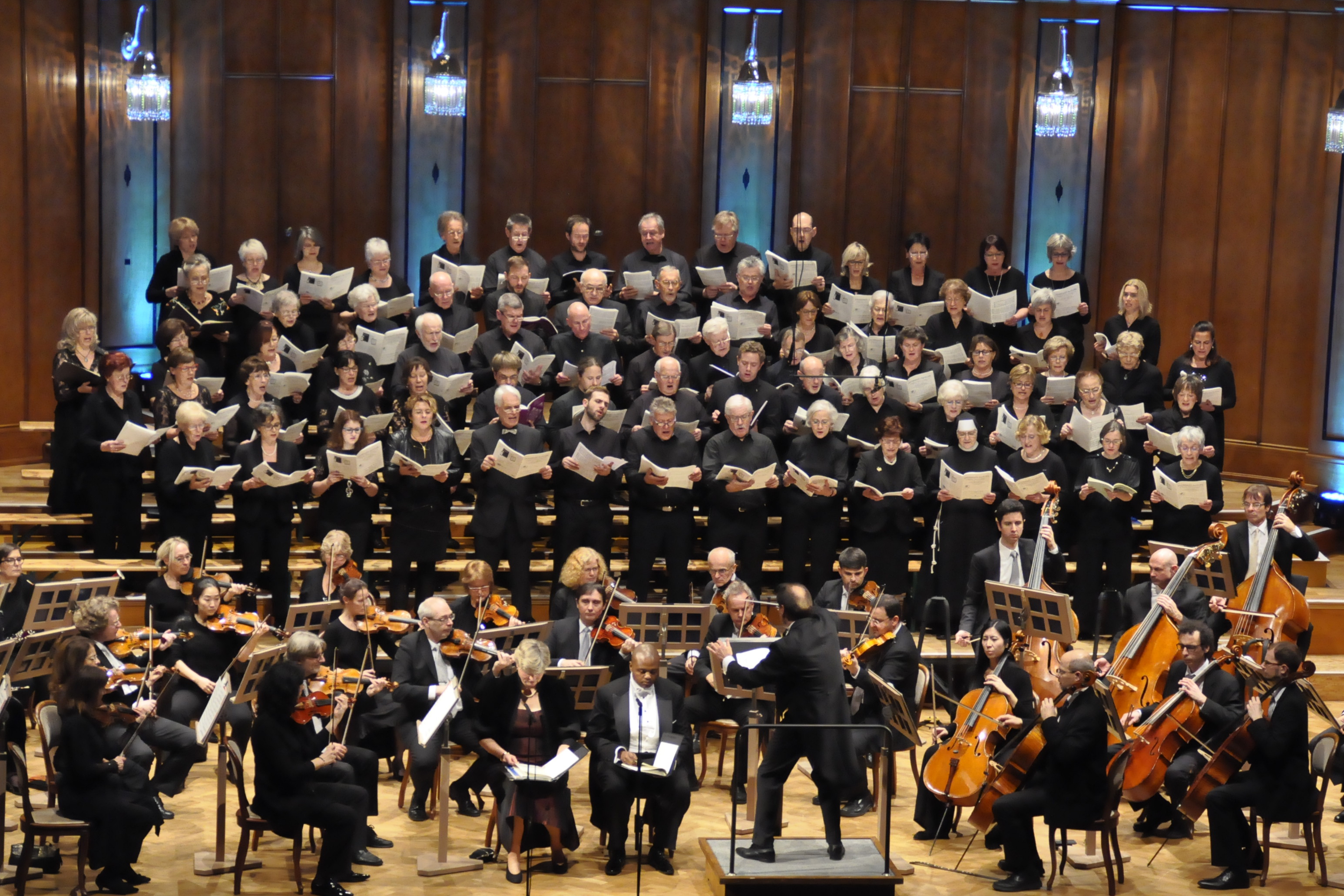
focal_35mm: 109
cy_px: 458
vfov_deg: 12.6
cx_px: 671
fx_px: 4069
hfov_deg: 18.8
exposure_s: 1/125
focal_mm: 70
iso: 3200
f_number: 6.3
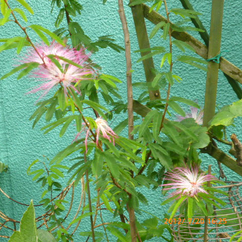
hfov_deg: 22.7
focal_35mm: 76
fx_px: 601
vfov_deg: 22.8
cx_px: 82
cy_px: 122
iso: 125
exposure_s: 1/80
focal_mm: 11.2
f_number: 4.7
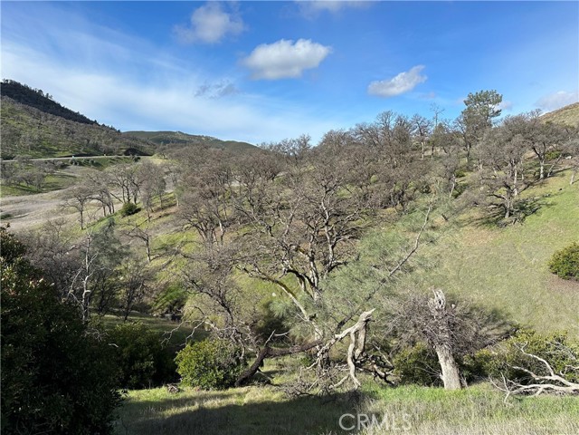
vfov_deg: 56.8
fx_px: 401
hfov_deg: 71.6
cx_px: 290
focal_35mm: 24
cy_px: 218
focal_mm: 6.86
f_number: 1.78
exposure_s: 1/4016
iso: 80
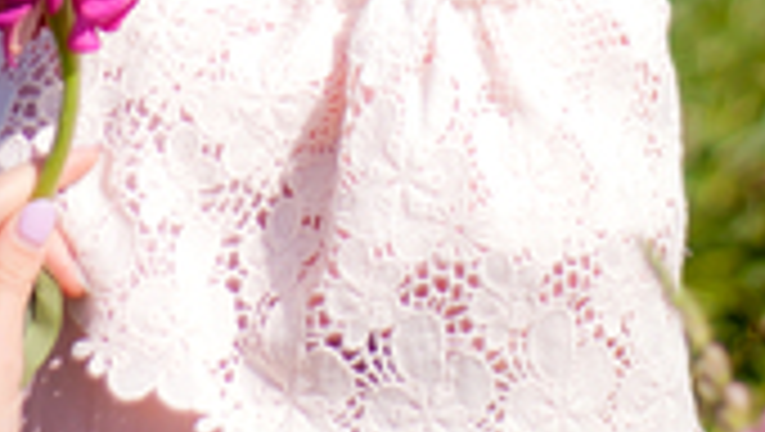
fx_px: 4223
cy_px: -470
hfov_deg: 10.3
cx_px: 243
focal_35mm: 208
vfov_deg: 5.7
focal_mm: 50
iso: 200
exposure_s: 1/8000
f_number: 1.8
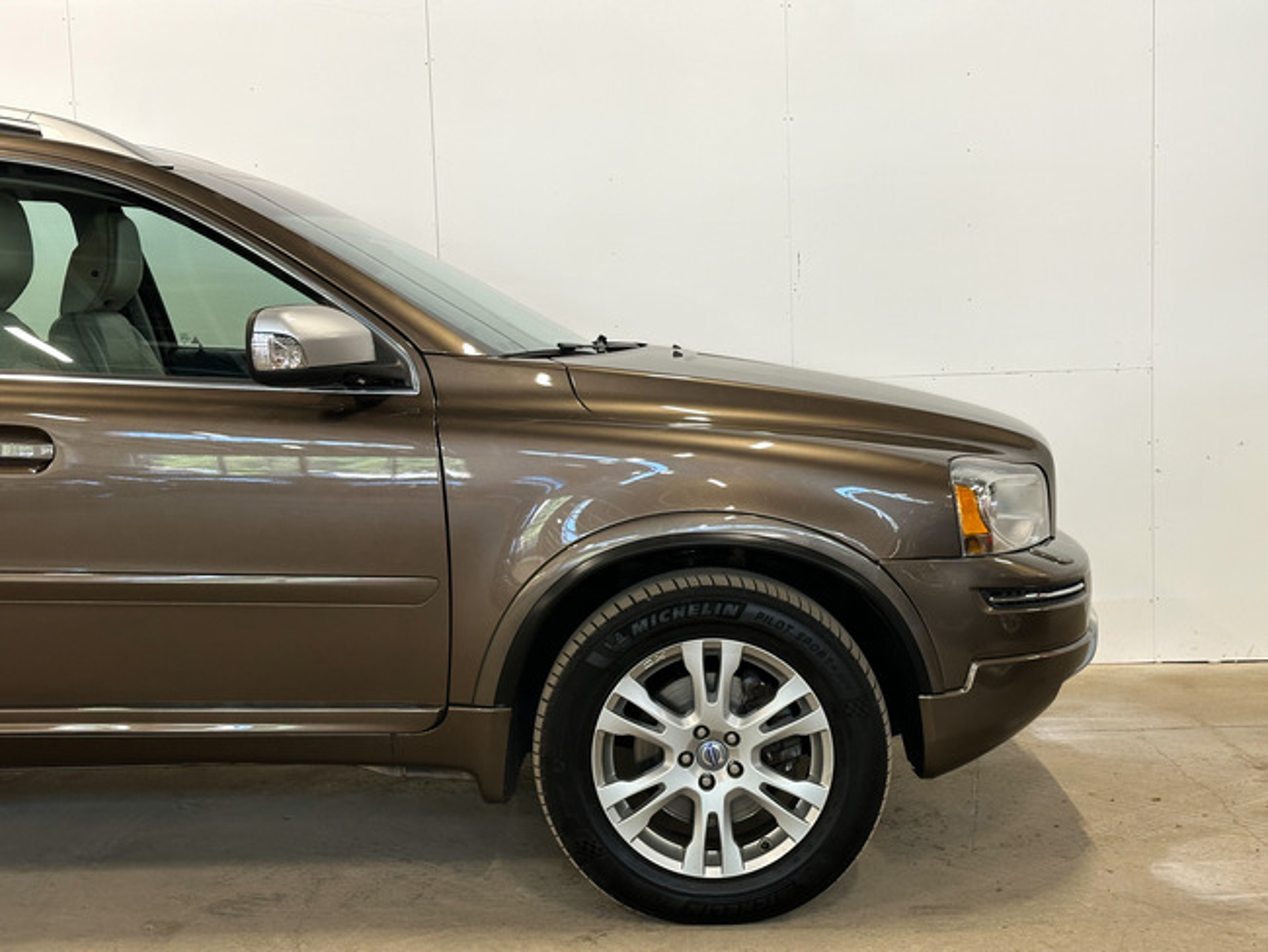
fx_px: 1759
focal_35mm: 48
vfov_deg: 30.3
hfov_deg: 39.6
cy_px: 476
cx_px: 634
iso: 125
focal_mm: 6.86
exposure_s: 1/50
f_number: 1.8
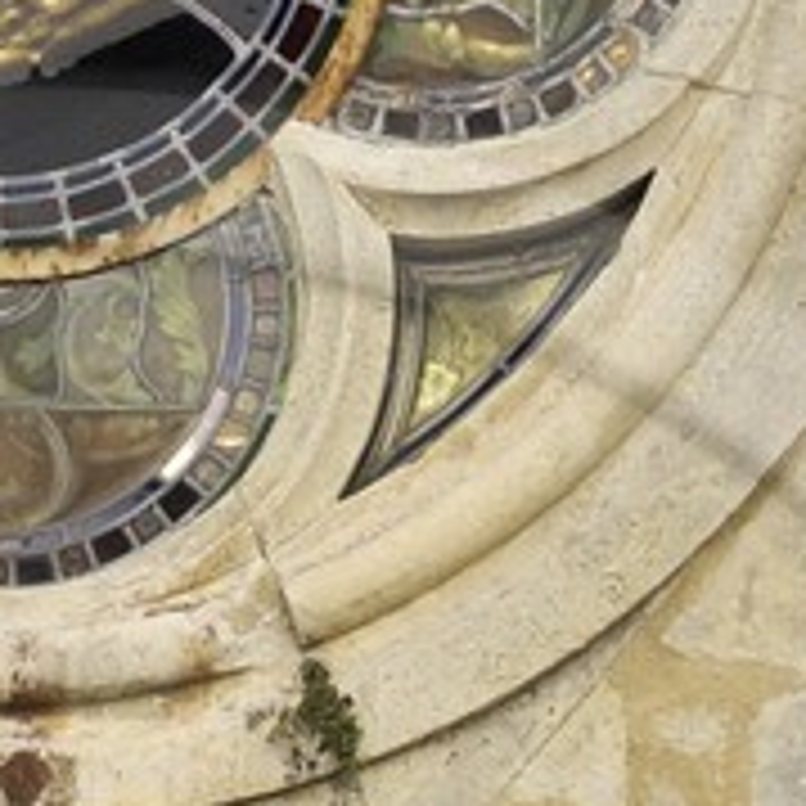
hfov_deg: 3.1
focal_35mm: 571
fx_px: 15042
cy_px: 1490
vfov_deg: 3.1
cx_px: 23
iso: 100
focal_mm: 50
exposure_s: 1/160
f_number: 4.2
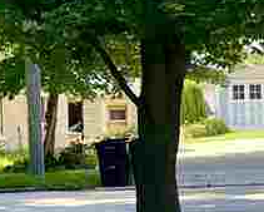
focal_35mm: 154
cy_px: 124
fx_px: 1204
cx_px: 445
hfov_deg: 11.7
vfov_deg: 10.0
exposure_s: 1/257
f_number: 1.6
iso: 40
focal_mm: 5.1
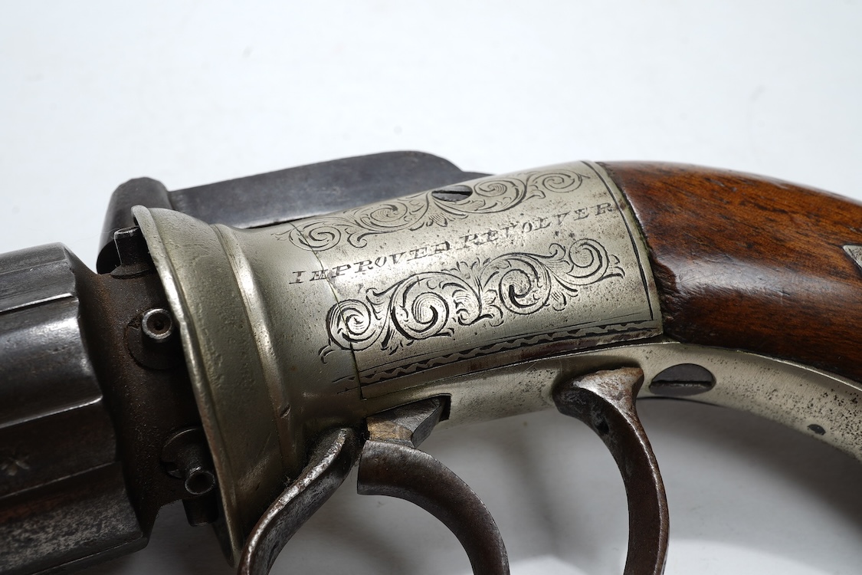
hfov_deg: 43.6
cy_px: 288
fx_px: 1077
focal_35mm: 45
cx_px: 431
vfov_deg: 29.9
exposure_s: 1/100
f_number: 22
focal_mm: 30
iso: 64
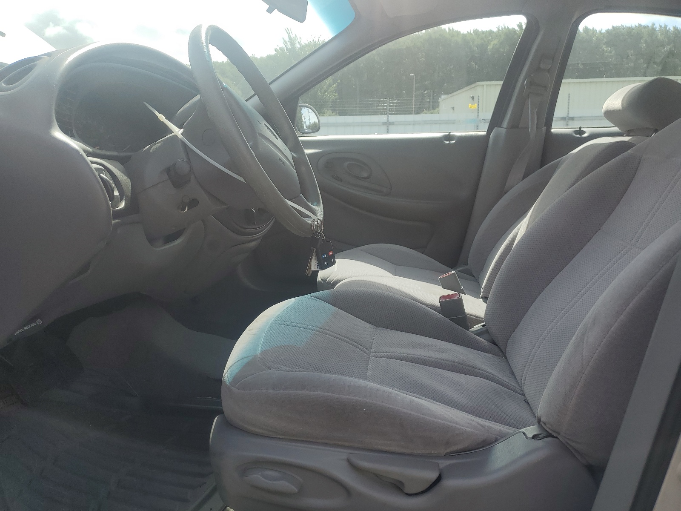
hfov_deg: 67.3
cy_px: 256
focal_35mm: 26
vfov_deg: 53.1
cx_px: 340
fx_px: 511
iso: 50
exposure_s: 1/1429
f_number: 1.5
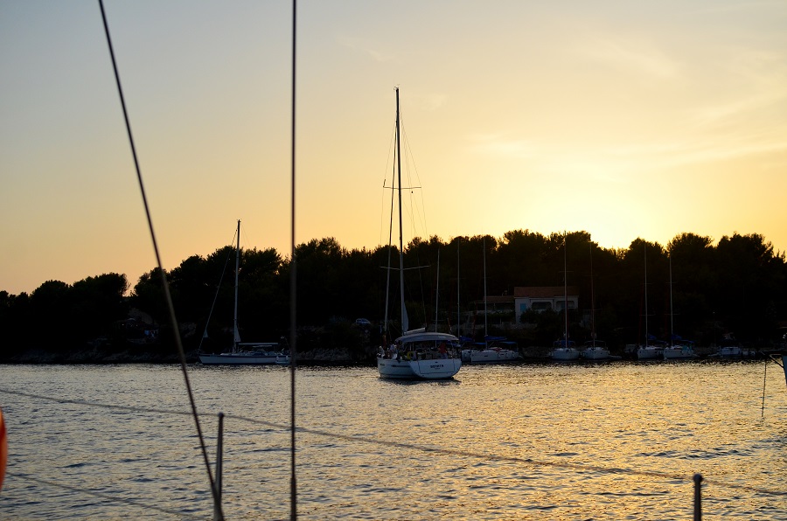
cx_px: 394
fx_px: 1145
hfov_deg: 37.9
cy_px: 260
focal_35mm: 52
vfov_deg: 25.6
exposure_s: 1/5000
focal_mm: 35
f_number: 4
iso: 640
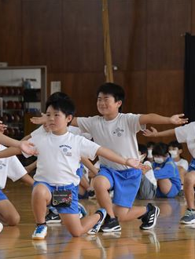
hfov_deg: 6.2
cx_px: 79
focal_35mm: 240
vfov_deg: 8.2
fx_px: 1800
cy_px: 129
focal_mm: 110
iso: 5000
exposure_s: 1/800
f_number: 5.6
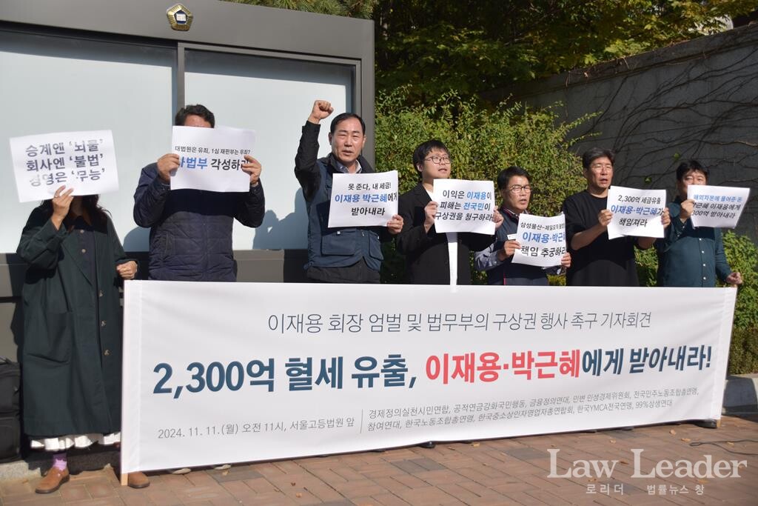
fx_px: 821
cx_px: 379
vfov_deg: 34.2
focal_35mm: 39
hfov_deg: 49.5
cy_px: 253
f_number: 4
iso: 100
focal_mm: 26
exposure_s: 1/1250
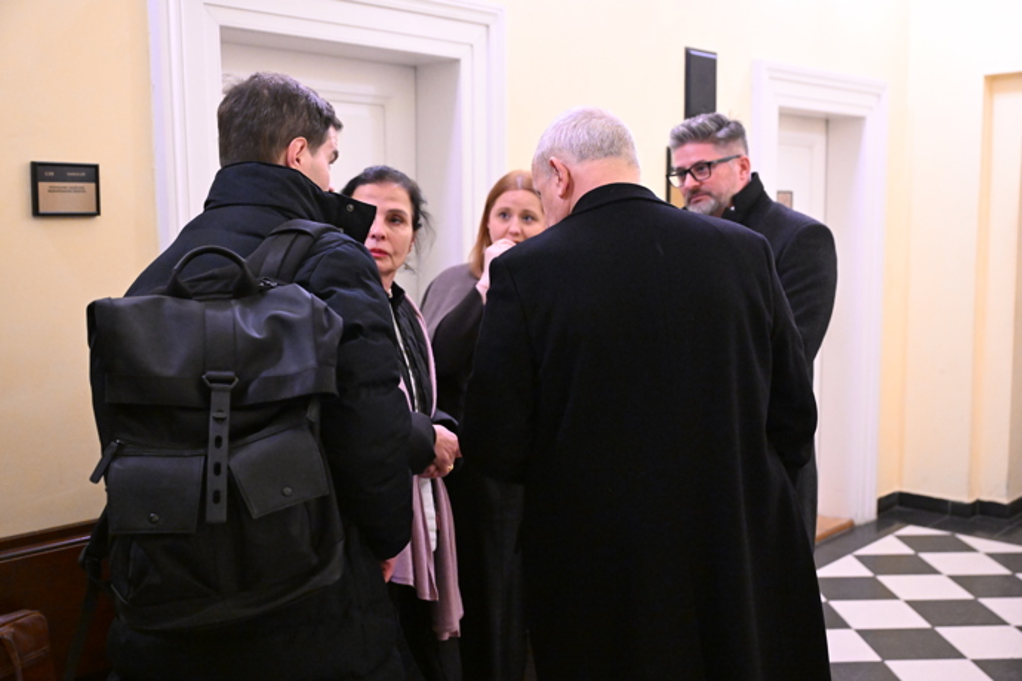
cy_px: 340
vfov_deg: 35.1
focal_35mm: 38
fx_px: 1079
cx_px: 511
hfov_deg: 50.7
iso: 8000
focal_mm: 38
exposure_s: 1/320
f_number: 3.5
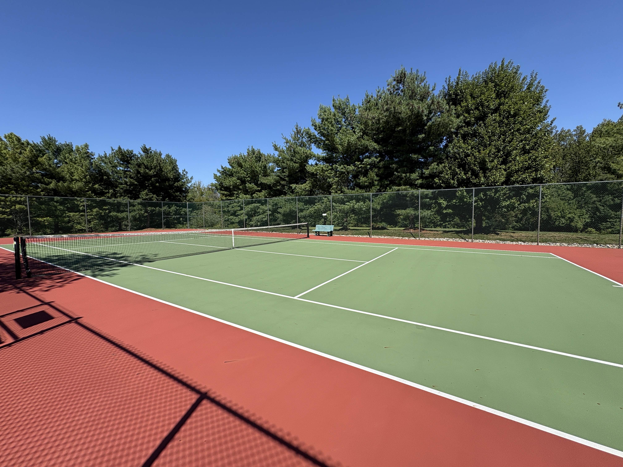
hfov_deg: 102.1
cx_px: 312
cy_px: 234
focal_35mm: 14
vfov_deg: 85.7
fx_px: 252
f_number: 2.2
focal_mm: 2.22
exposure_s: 1/1449
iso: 50
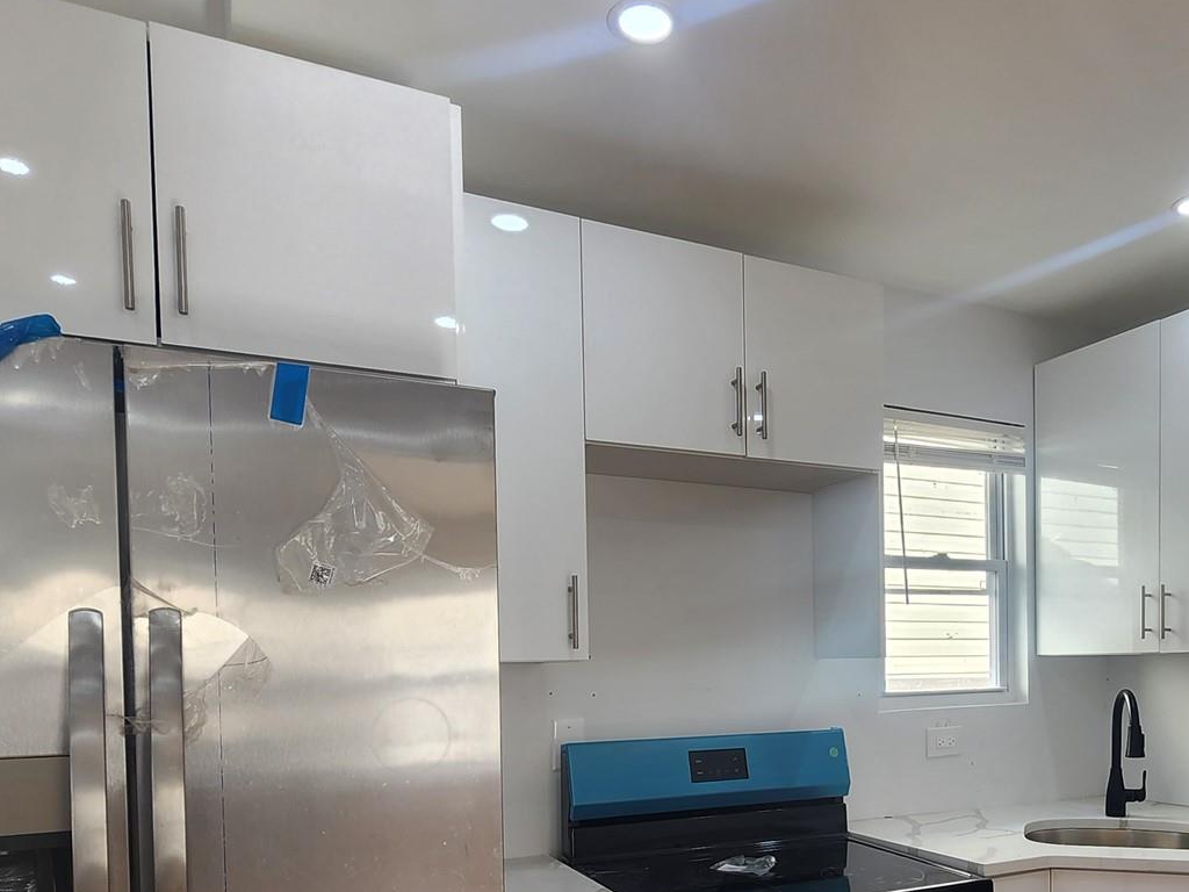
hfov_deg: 66.3
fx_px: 893
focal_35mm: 26
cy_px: 699
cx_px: 744
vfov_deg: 50.2
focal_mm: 2.2
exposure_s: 1/120
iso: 64
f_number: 2.2
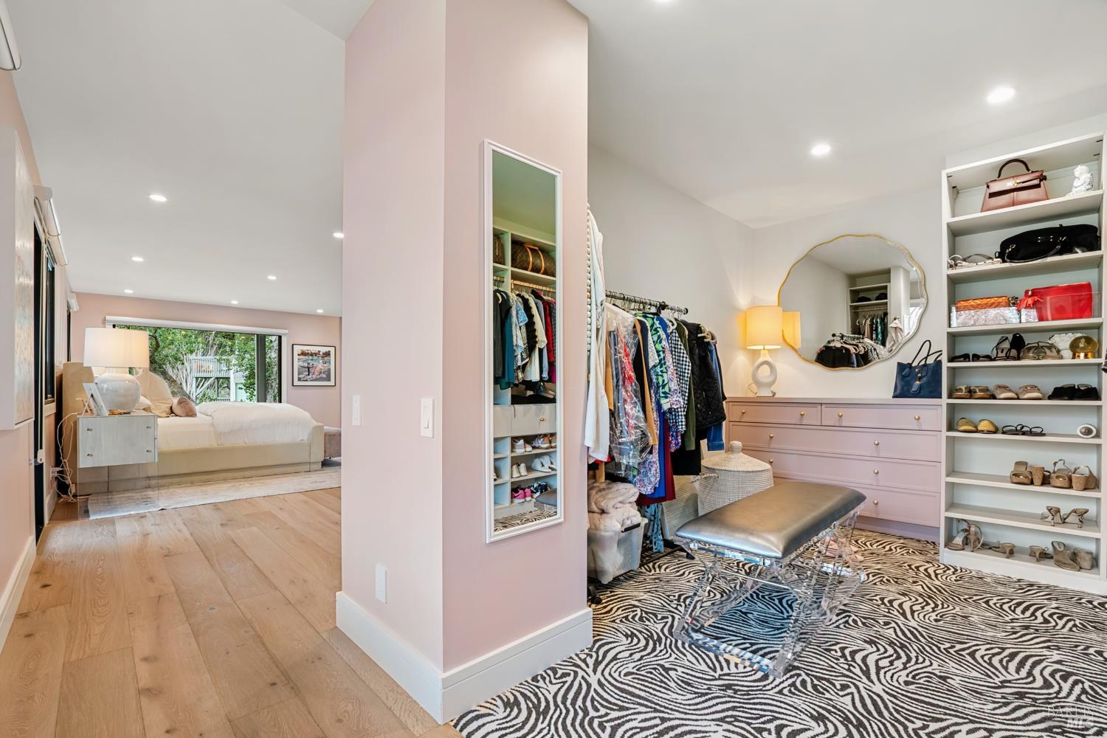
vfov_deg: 77.3
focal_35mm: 15
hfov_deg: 100.4
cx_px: 554
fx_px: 461
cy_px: 369
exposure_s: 1
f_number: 9
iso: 320
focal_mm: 10
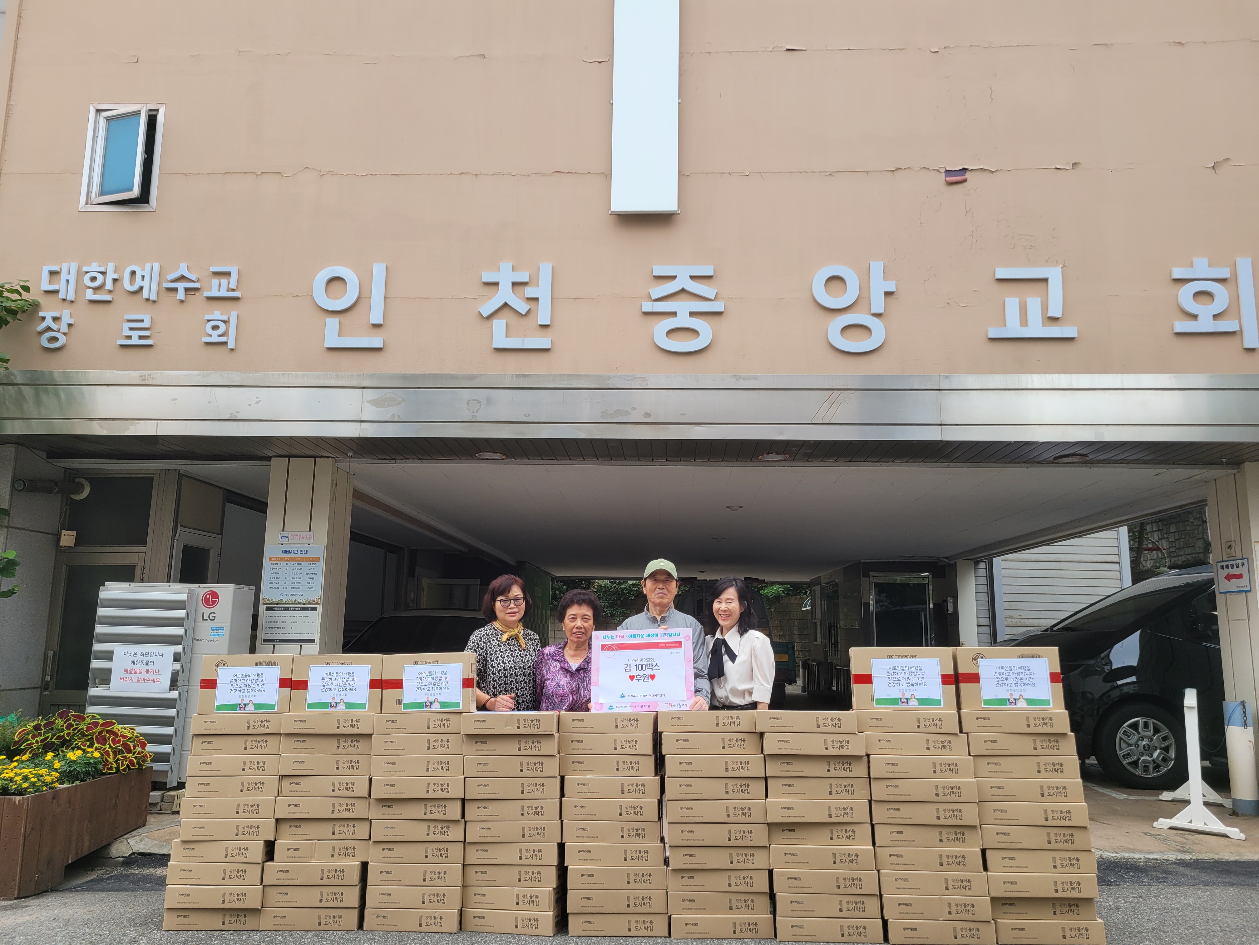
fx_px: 946
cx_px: 630
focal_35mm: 26
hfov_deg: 67.3
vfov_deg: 53.1
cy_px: 472
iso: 40
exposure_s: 1/336
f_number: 1.8
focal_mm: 5.4
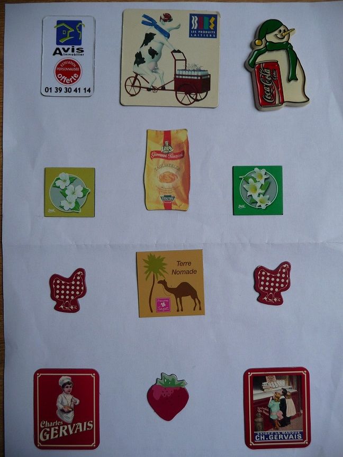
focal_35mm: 28
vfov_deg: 63.4
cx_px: 172
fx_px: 370
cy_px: 228
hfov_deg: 49.7
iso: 100
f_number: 3.3
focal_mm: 4.7
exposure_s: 1/40
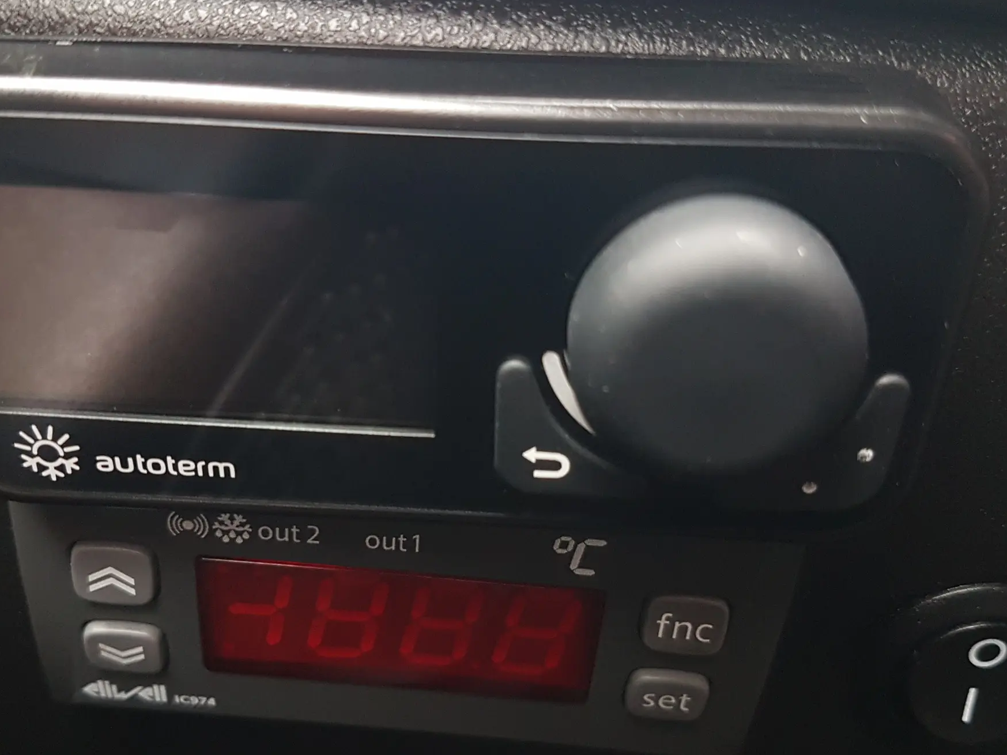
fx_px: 1047
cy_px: 412
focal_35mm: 36
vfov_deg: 39.6
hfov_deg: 51.3
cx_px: 466
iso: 200
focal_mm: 4.2
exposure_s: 1/16
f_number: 1.7
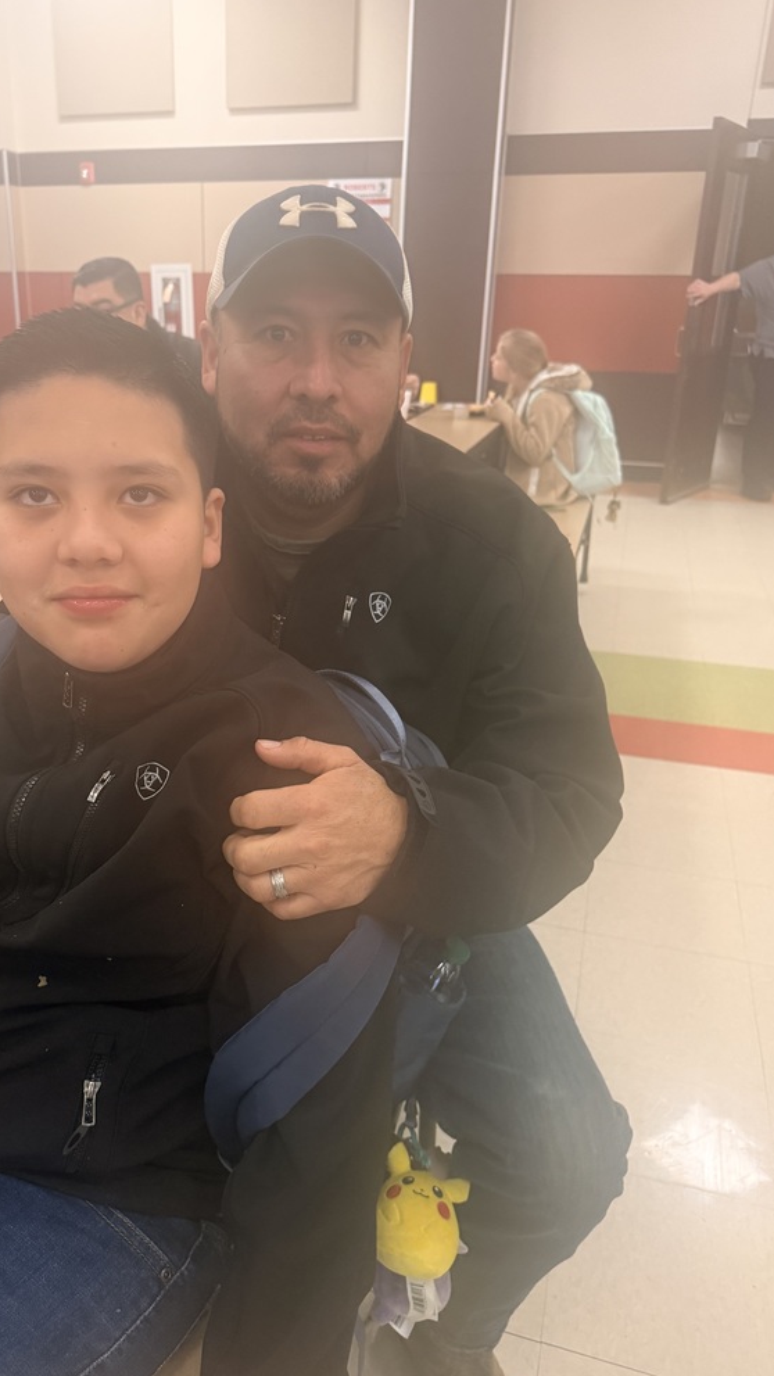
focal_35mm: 27
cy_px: 699
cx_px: 284
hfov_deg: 42.5
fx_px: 985
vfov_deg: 69.9
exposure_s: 1/60
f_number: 1.78
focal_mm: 6.76
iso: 400
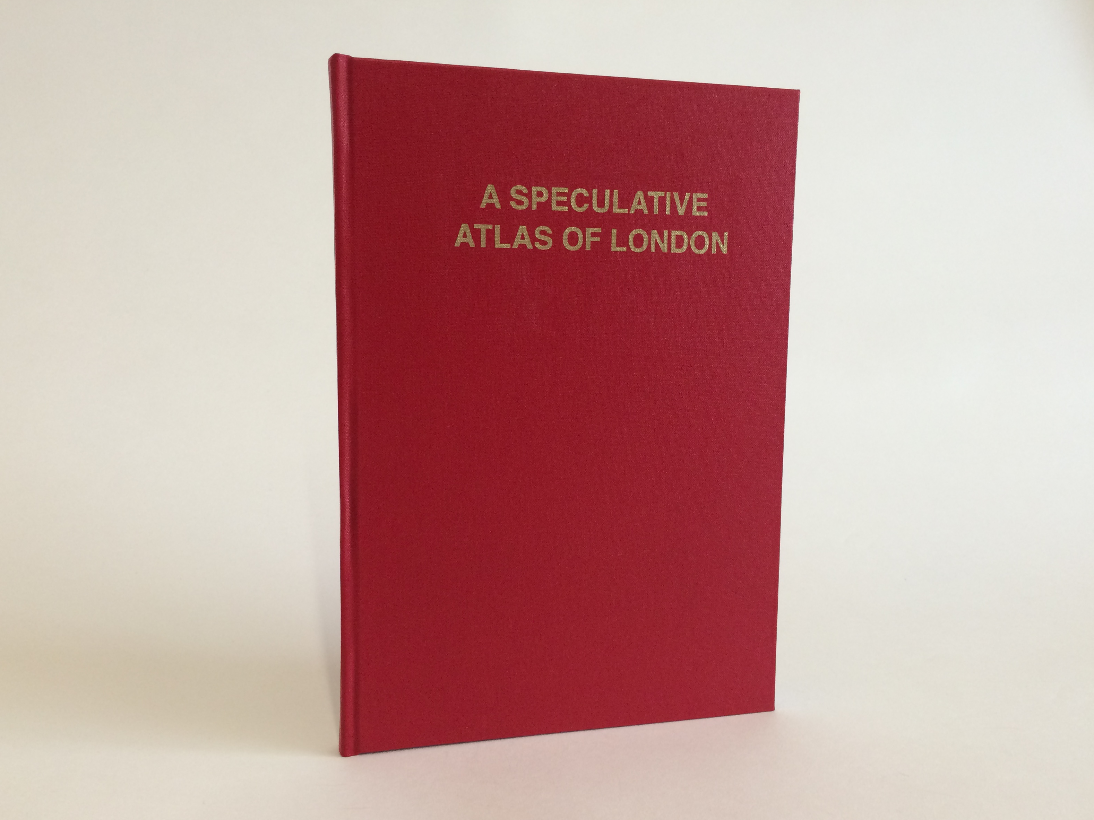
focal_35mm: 30
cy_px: 420
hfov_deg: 60.0
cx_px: 545
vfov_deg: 46.8
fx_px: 948
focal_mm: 4.15
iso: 50
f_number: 2.2
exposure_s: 1/30
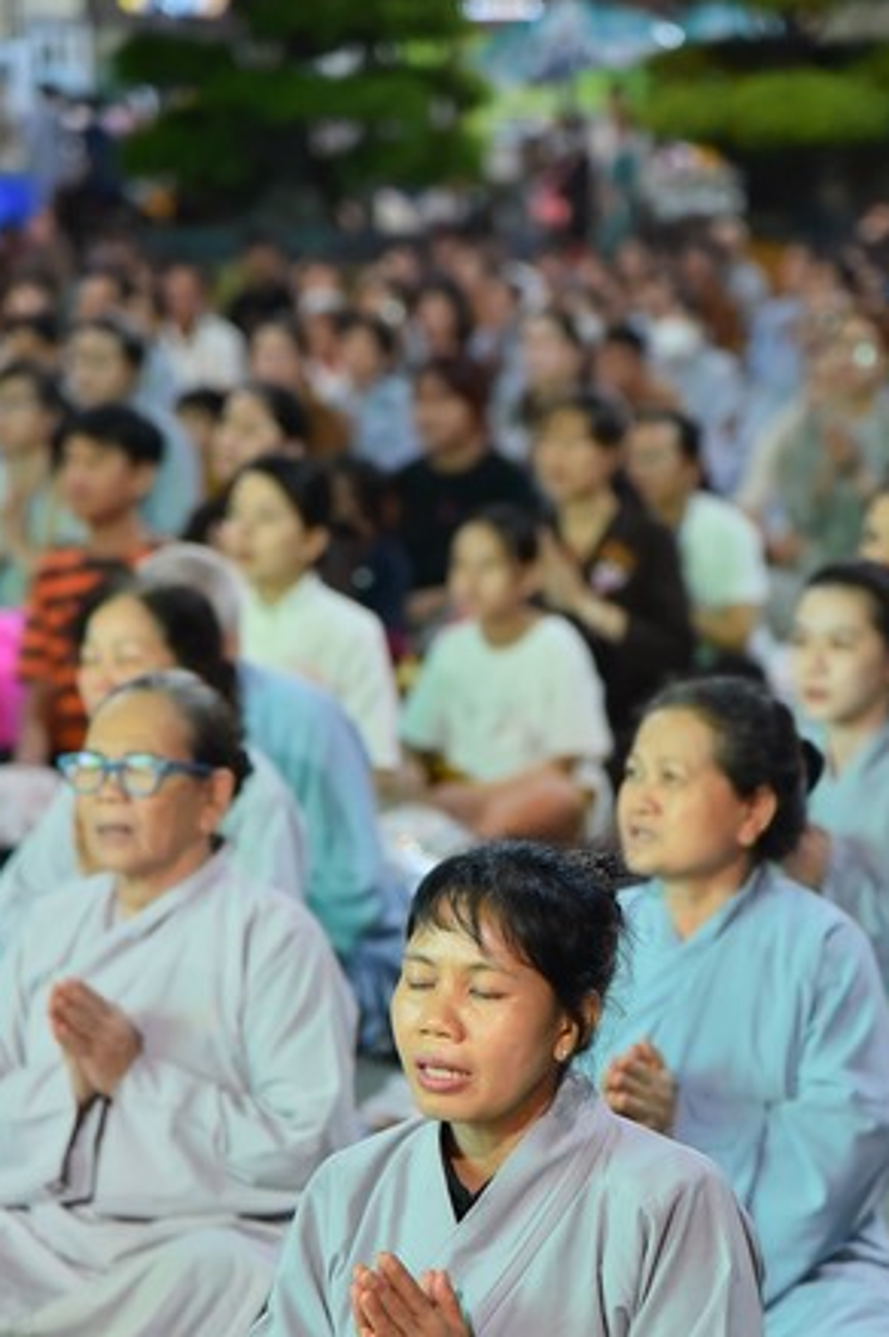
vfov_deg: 12.4
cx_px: 519
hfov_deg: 8.3
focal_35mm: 166
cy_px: 914
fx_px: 6158
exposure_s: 1/80
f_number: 4
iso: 2000
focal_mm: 112
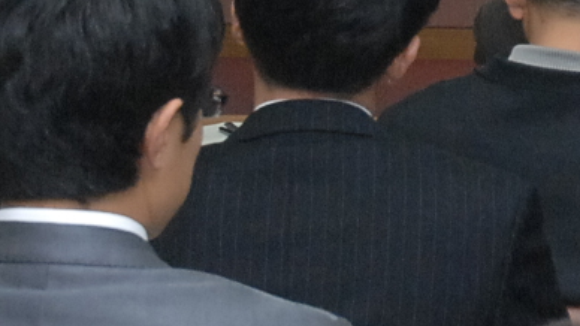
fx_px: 4536
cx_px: 1218
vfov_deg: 4.1
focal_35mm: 295
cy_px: -179
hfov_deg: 7.0
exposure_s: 1/60
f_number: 6.7
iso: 800
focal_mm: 34
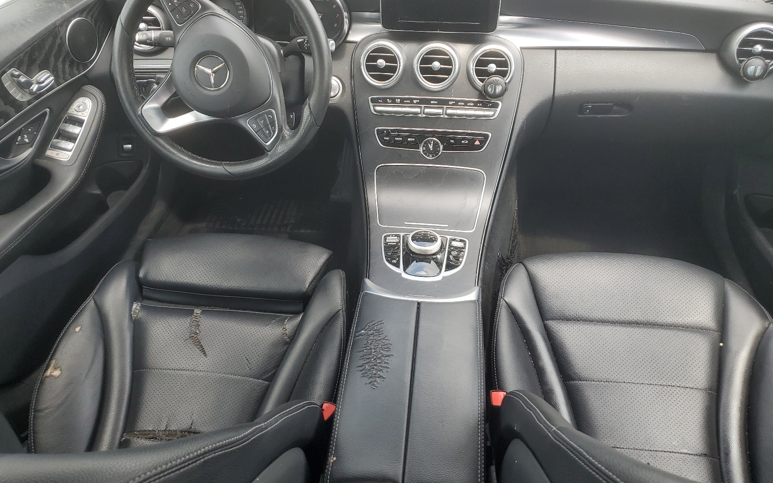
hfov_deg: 66.5
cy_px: 208
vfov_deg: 44.4
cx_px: 388
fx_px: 590
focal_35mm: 28
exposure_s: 1/233
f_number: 1.5
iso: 50
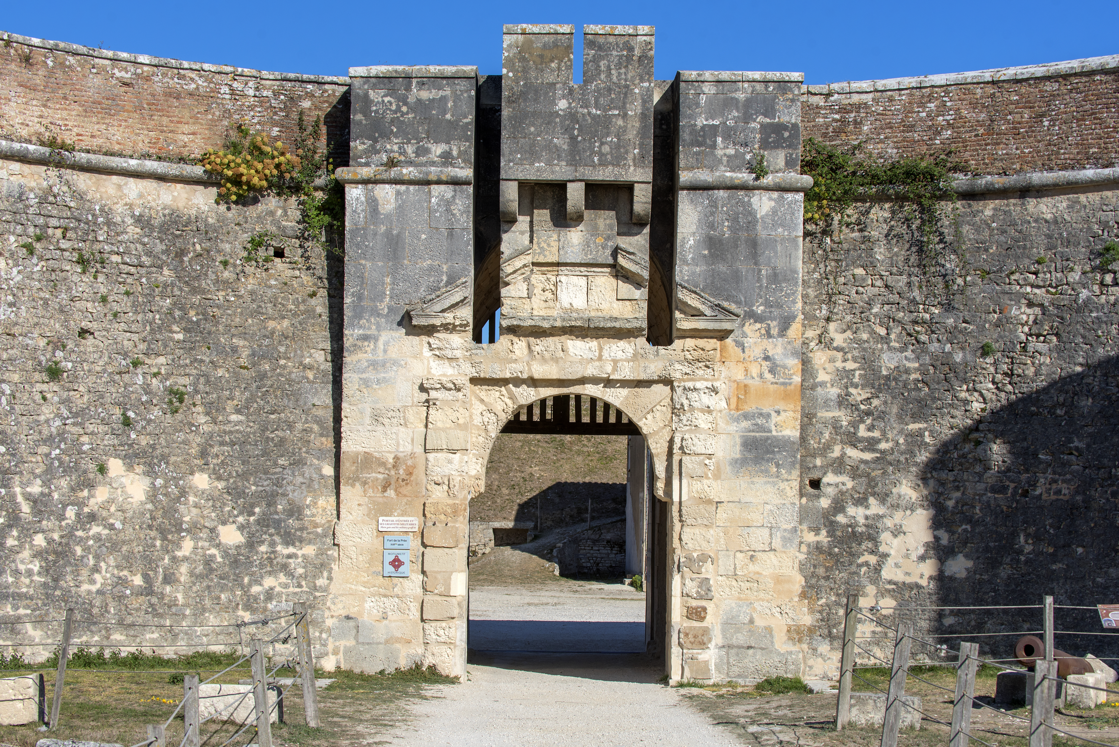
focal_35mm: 70
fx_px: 2177
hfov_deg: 28.8
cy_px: 374
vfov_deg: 19.5
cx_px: 560
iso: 160
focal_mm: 70
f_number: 9
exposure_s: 1/640
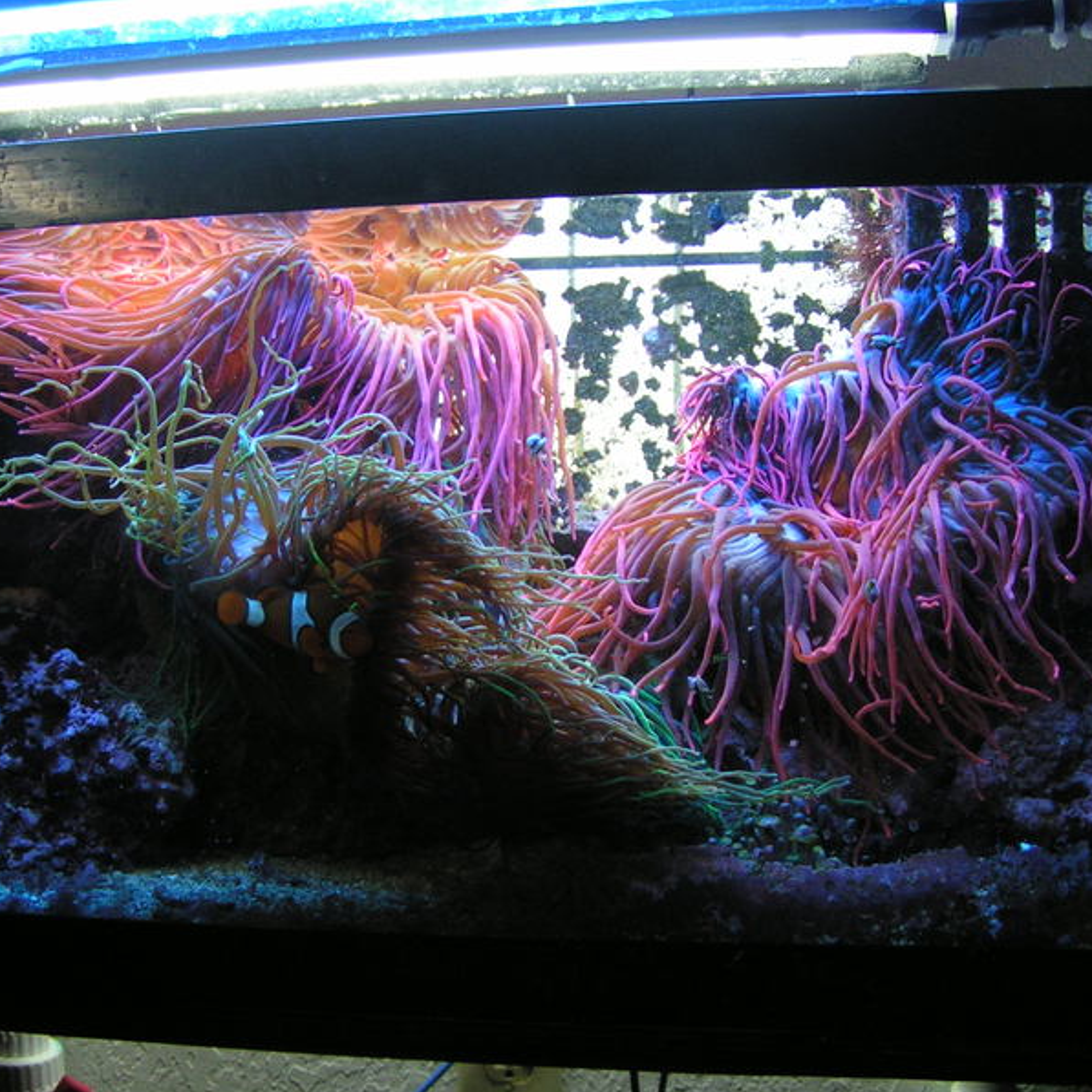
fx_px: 1606
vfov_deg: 37.6
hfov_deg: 37.3
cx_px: 410
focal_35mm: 45
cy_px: 547
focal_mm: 5.8
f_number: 2.8
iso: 125
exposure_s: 1/50
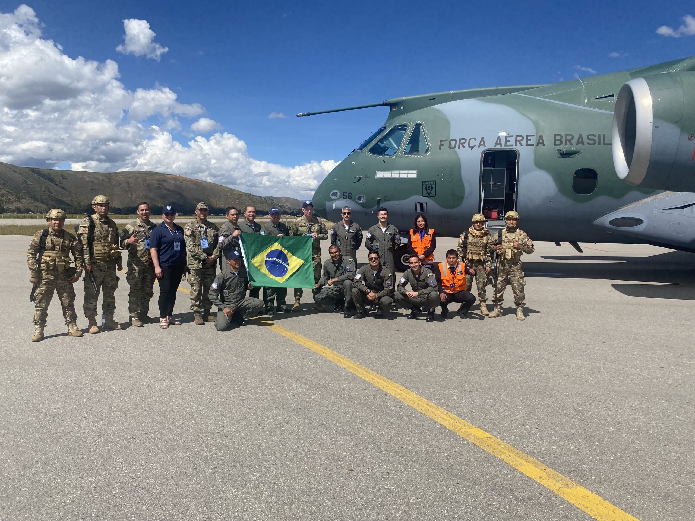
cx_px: 348
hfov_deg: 67.3
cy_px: 260
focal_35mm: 26
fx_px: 522
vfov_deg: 53.1
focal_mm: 4.25
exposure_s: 1/4115
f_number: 1.8
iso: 32
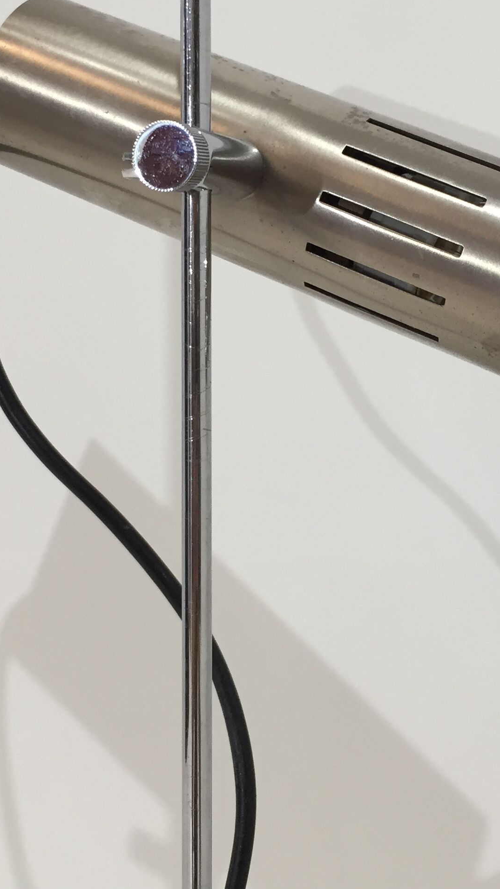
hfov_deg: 22.2
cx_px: 307
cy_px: 328
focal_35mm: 54
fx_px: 1273
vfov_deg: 38.2
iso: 32
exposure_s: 1/33
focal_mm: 4.15
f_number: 2.2
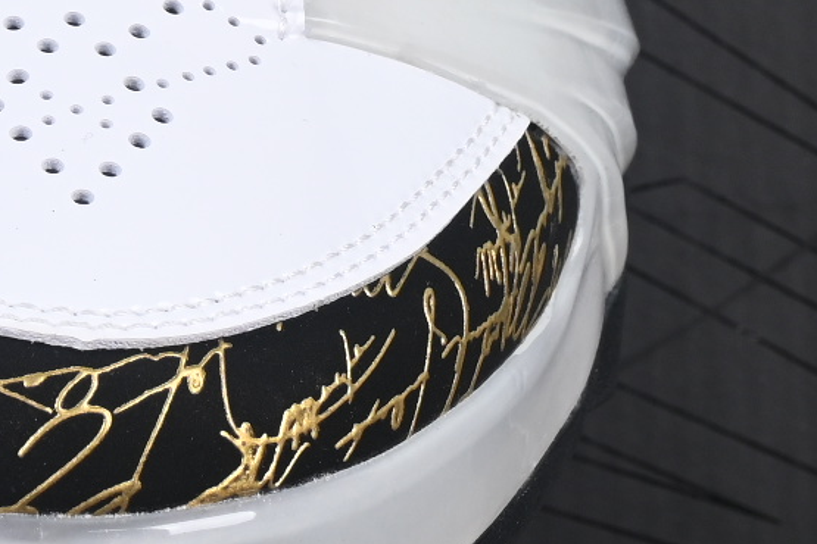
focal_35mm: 376
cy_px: -131
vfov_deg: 3.6
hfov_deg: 5.4
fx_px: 8532
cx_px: -427
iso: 160
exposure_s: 1/80
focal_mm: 50
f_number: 8
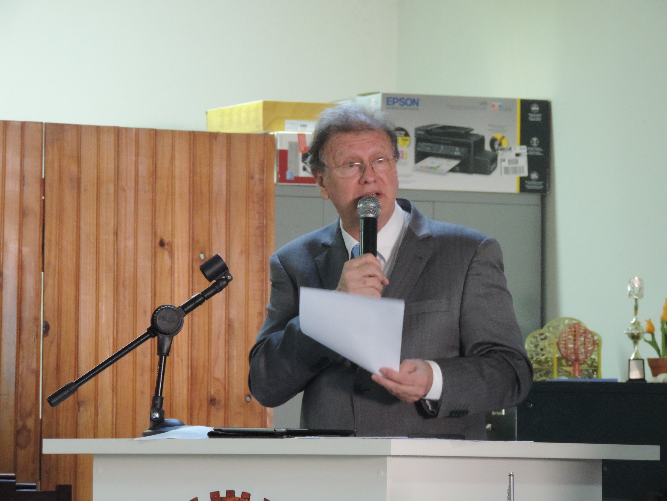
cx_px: 334
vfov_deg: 6.6
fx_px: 4335
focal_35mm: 225
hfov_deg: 8.8
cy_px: 250
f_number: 4.6
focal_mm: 40.1
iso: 800
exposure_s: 1/20
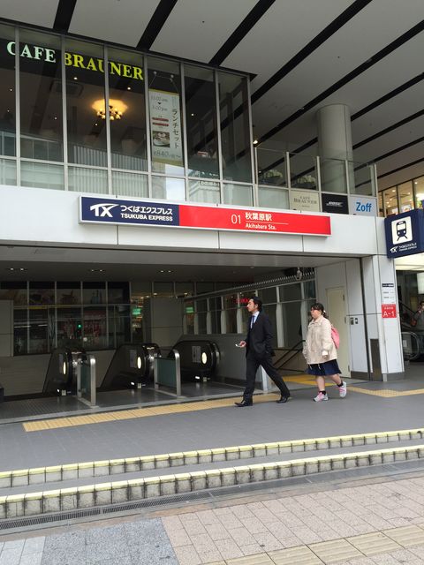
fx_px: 474
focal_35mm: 29
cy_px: 282
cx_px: 212
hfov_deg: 48.2
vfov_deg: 61.7
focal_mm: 4.15
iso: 40
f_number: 2.2
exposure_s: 1/120
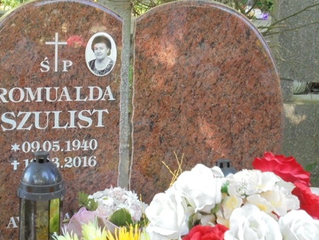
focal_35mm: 91
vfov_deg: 16.2
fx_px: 839
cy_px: 111
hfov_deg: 21.5
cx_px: 144
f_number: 6.1
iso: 400
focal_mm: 13.1
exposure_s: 1/60
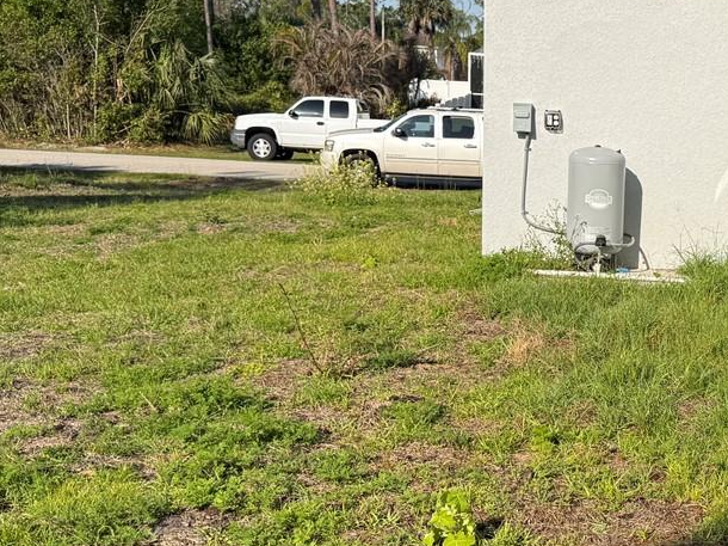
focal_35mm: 63
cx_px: 666
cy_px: 378
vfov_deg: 23.1
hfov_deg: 29.4
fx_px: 1324
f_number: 1.78
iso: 80
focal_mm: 6.76
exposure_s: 1/5319
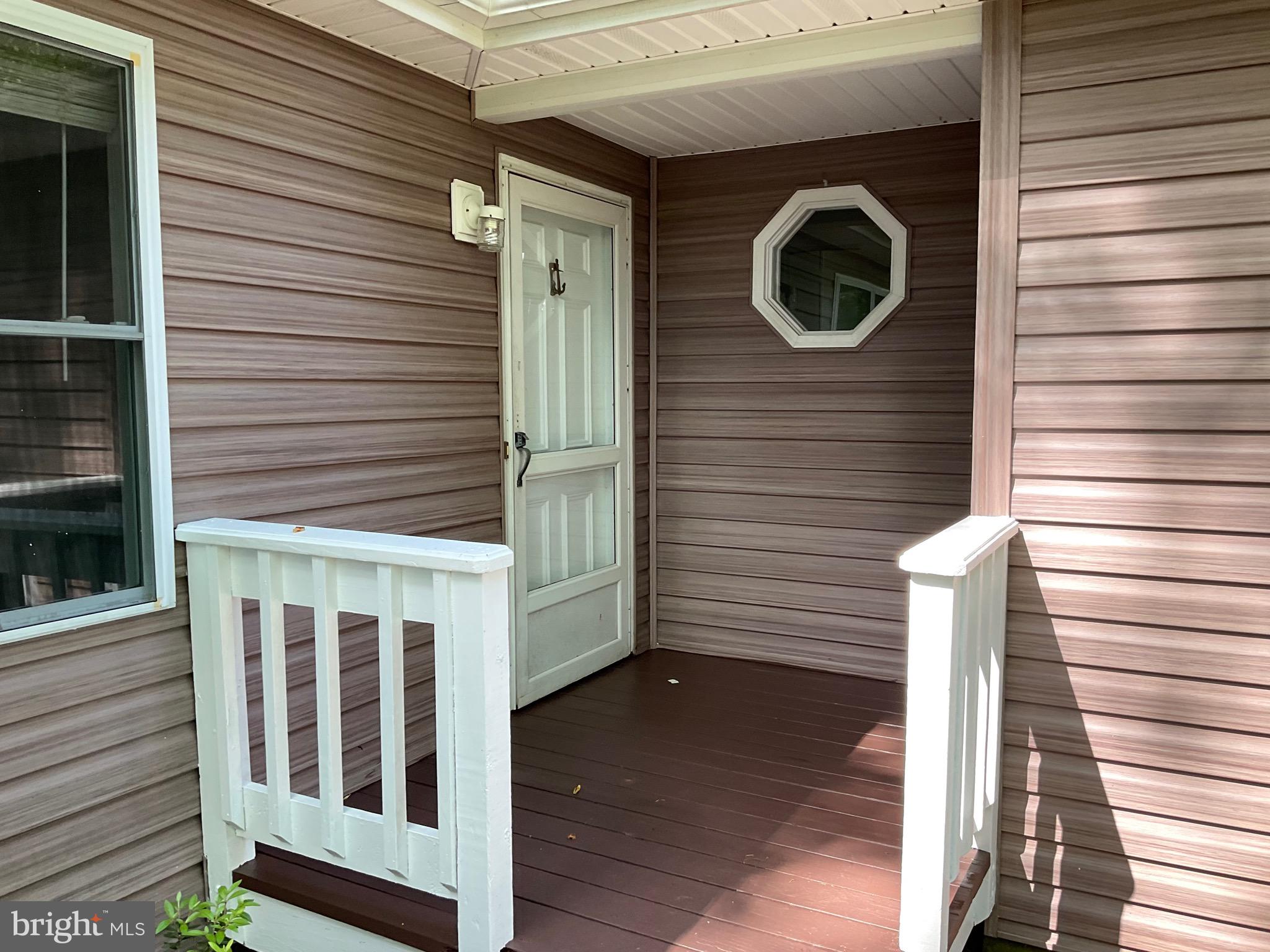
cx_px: 635
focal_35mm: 29
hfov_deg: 61.7
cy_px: 476
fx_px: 1064
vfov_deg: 48.2
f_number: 1.8
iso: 40
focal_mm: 3
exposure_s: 1/120
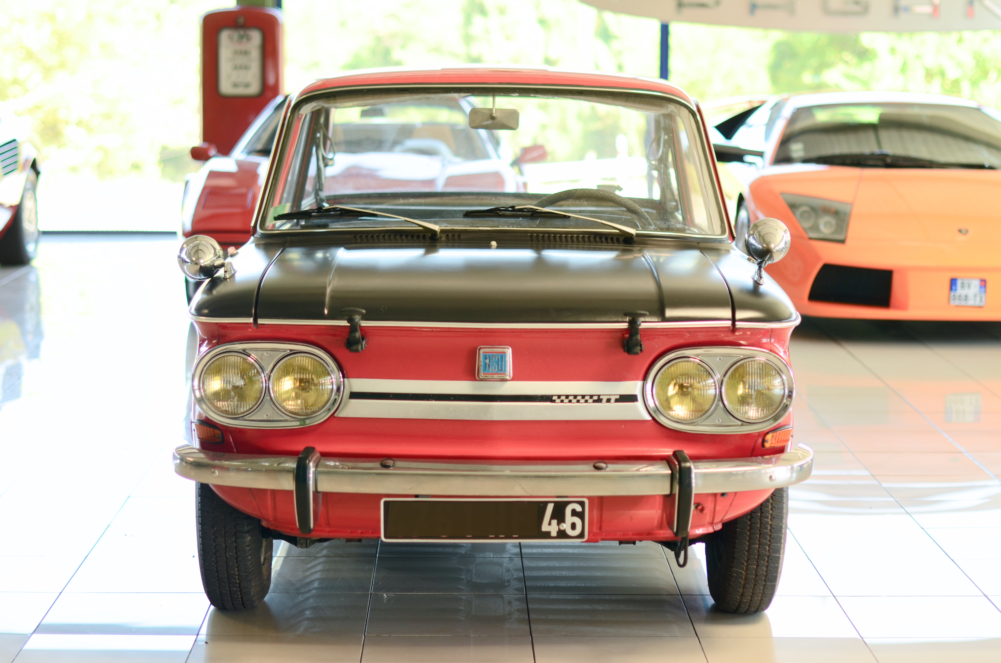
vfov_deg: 18.1
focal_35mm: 75
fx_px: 2081
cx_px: 500
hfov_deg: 27.0
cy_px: 332
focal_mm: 50
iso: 160
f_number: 2
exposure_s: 1/200
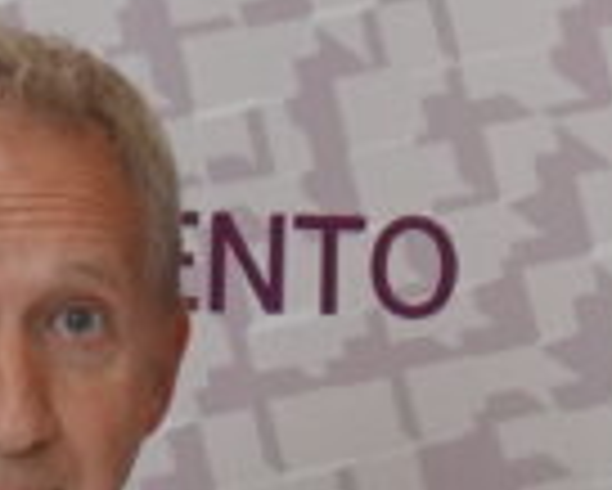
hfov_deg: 5.8
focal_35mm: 330
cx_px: -40
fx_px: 5989
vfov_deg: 4.5
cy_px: 1405
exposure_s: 1/160
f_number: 4.5
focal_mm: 25
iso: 1250
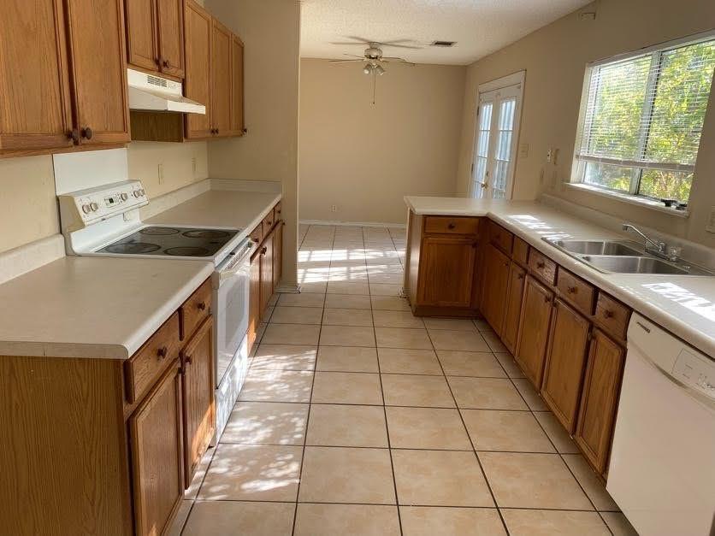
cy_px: 268
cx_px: 358
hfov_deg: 67.3
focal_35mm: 26
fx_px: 537
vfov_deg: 53.1
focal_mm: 4.25
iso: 32
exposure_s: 1/140
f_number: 1.8
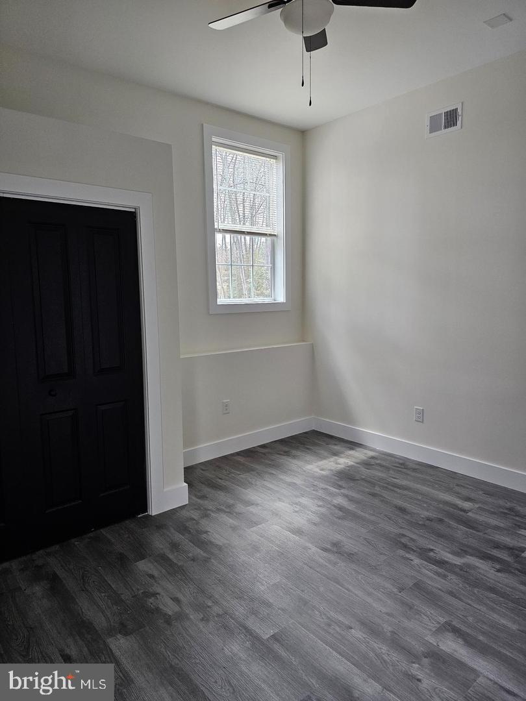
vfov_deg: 73.9
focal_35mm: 23
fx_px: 466
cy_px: 350
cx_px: 263
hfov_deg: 58.9
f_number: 1.7
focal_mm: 6.3
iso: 160
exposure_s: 1/120
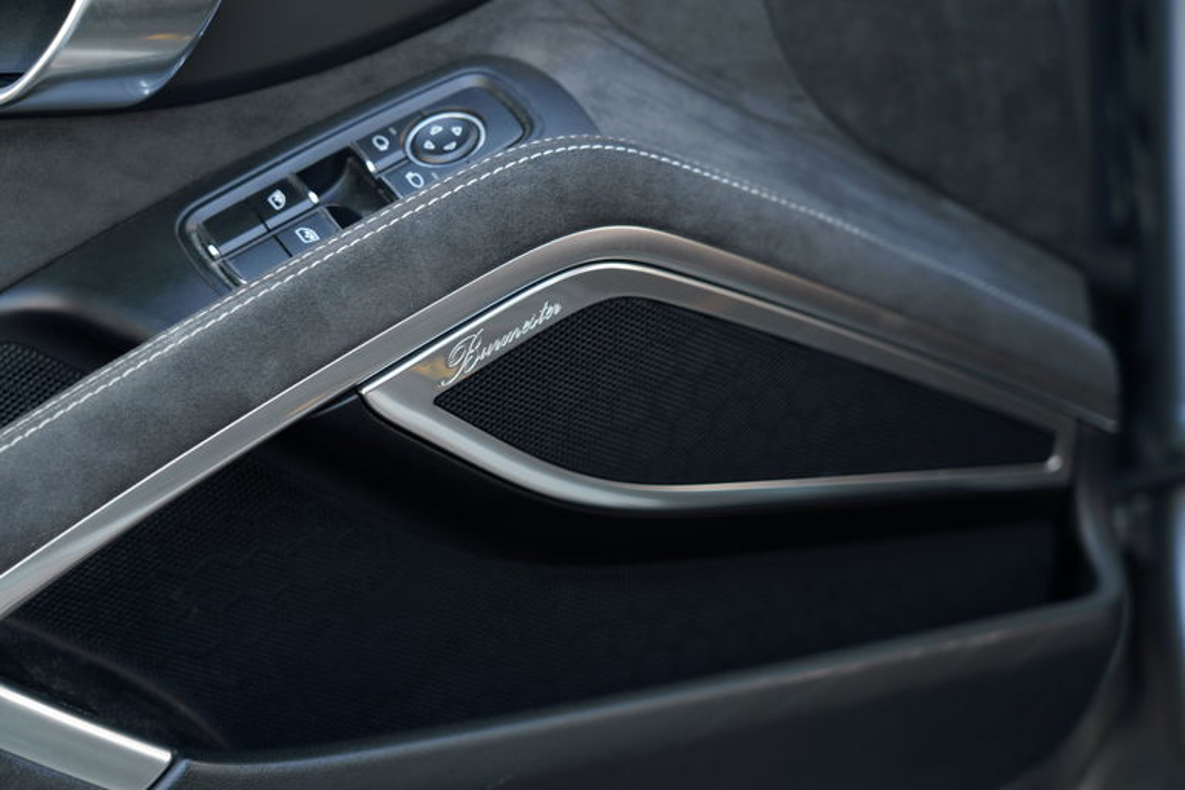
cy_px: 395
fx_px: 2139
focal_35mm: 65
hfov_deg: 31.0
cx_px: 592
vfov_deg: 20.9
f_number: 4
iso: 400
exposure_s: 1/80
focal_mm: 65
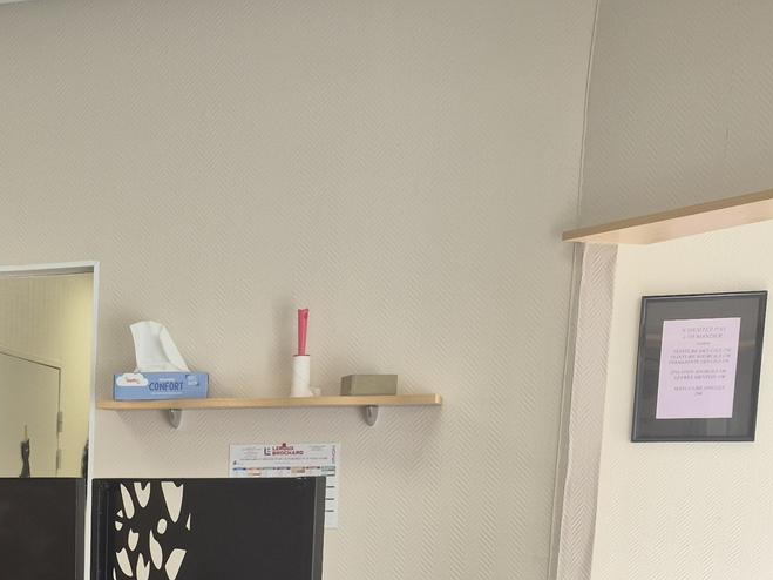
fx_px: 1496
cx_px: -28
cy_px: 694
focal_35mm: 67
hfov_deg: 27.1
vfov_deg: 20.5
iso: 32
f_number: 1.8
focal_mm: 5.4
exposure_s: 1/100
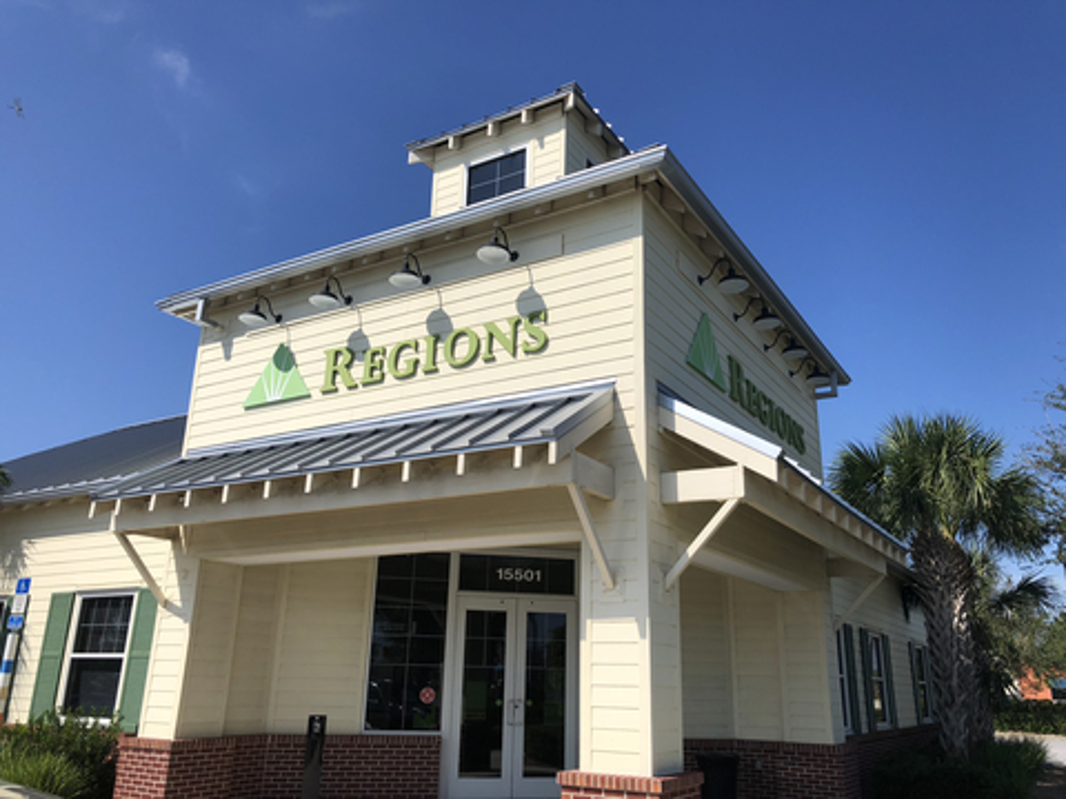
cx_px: 533
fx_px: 862
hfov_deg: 63.4
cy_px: 400
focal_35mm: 28
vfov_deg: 49.7
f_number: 1.8
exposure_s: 1/3205
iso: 25
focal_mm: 4
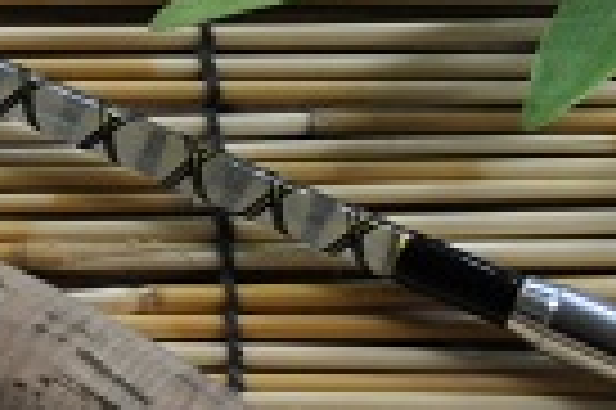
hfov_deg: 11.0
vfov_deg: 7.5
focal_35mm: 183
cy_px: 149
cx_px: -193
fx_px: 3128
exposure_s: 1/60
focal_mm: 26
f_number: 4.2
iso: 800
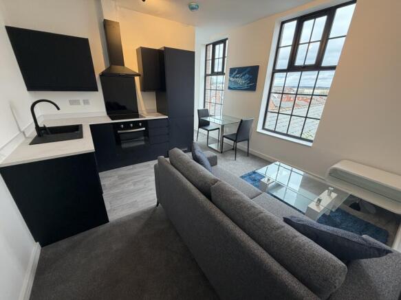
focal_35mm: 14
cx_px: 200
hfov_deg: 102.1
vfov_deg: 85.7
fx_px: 162
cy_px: 150
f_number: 2.2
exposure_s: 1/121
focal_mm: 2.22
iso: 200
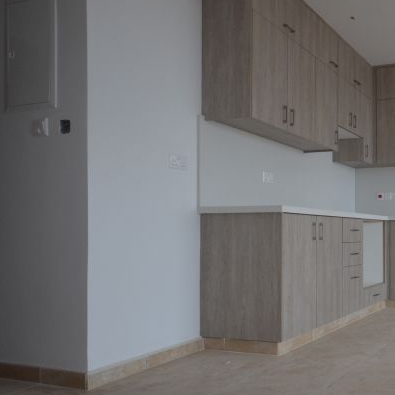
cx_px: 387
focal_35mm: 38
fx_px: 490
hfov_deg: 39.2
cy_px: 228
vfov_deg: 43.8
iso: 500
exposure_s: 1/60
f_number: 4.5
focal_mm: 13
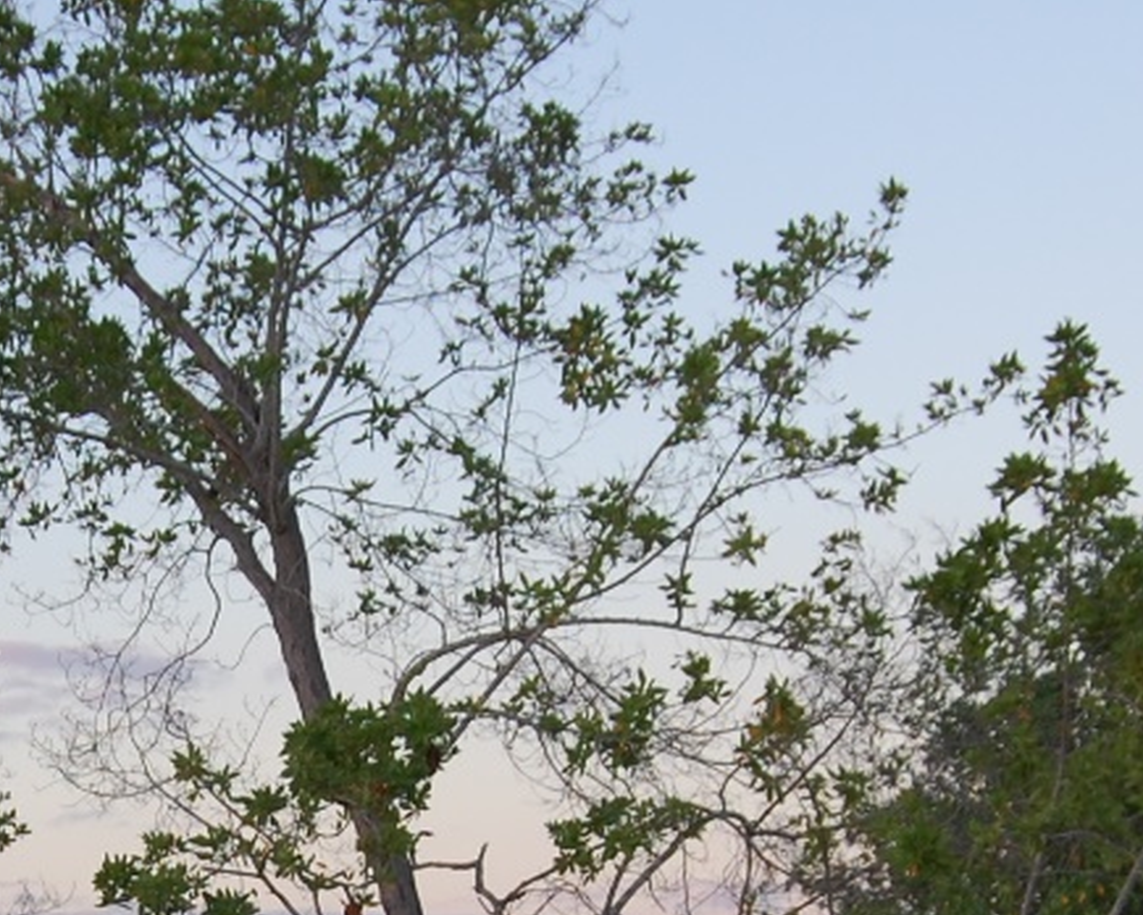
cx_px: 137
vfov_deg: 12.2
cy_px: 1079
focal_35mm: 124
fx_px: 4195
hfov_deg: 15.4
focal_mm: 24
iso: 280
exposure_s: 1/125
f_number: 5.6
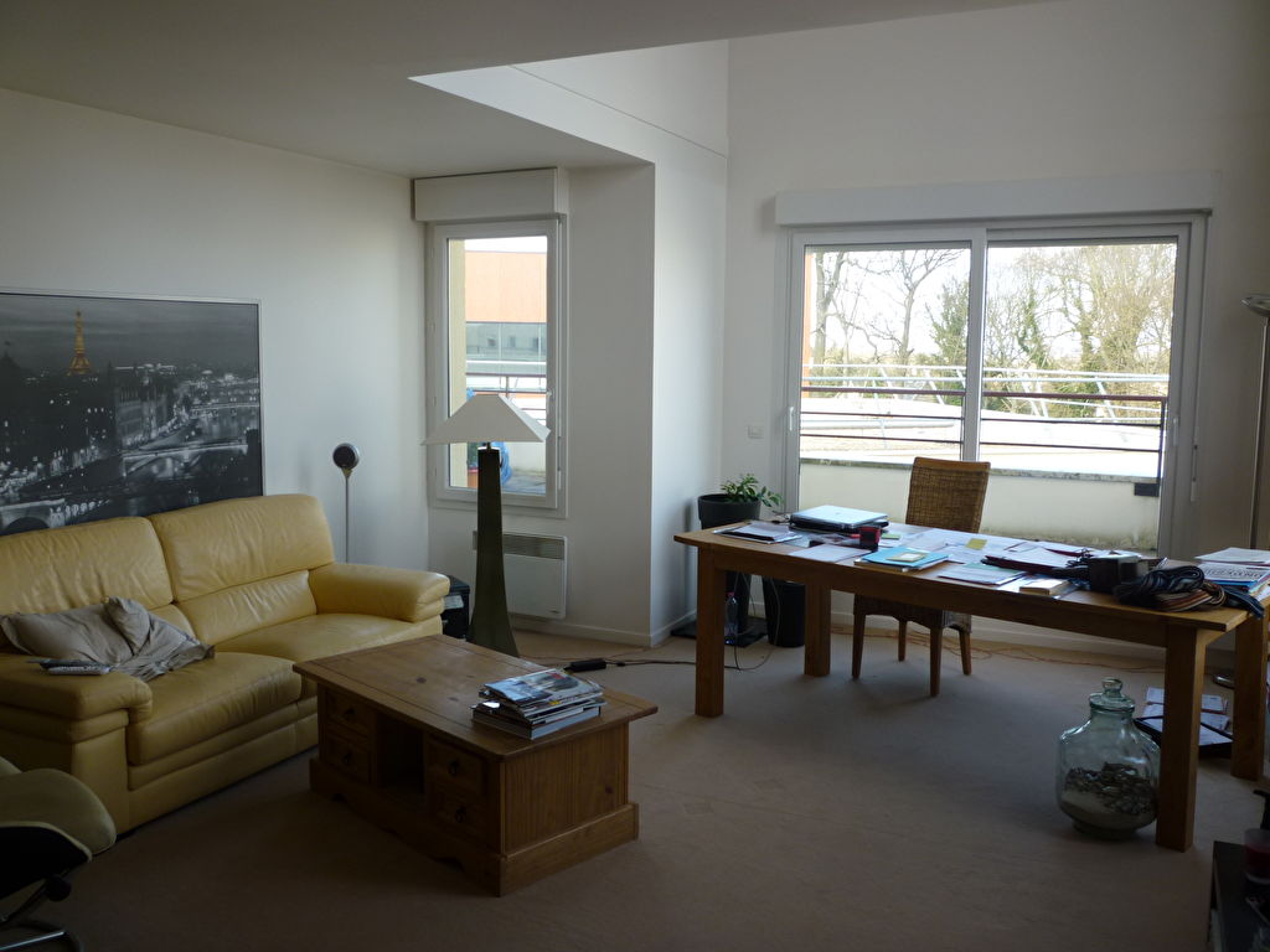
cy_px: 476
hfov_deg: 61.7
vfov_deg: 48.2
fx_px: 1064
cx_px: 635
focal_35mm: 29
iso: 80
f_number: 3.3
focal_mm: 5.2
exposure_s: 1/60
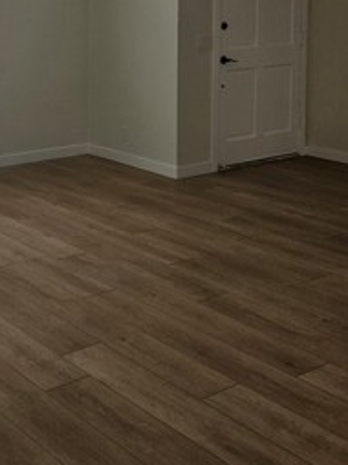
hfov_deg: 23.7
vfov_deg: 31.6
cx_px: -31
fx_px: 779
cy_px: 40
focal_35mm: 58
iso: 32
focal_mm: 5.4
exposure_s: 1/253
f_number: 1.8
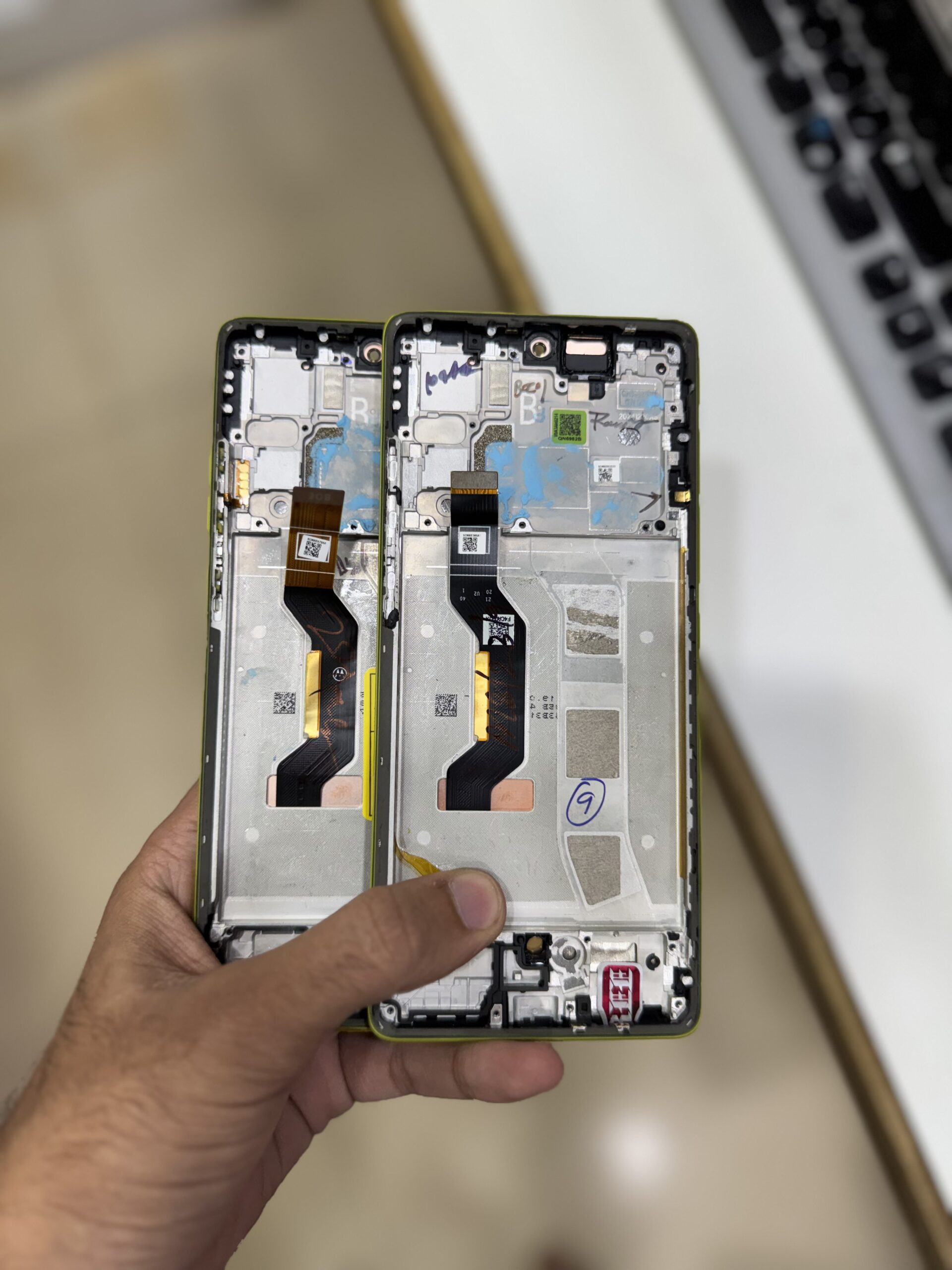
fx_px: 880
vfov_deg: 71.6
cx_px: 476
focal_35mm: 24
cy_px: 635
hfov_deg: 56.8
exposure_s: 1/100
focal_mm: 6.76
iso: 160
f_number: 1.78
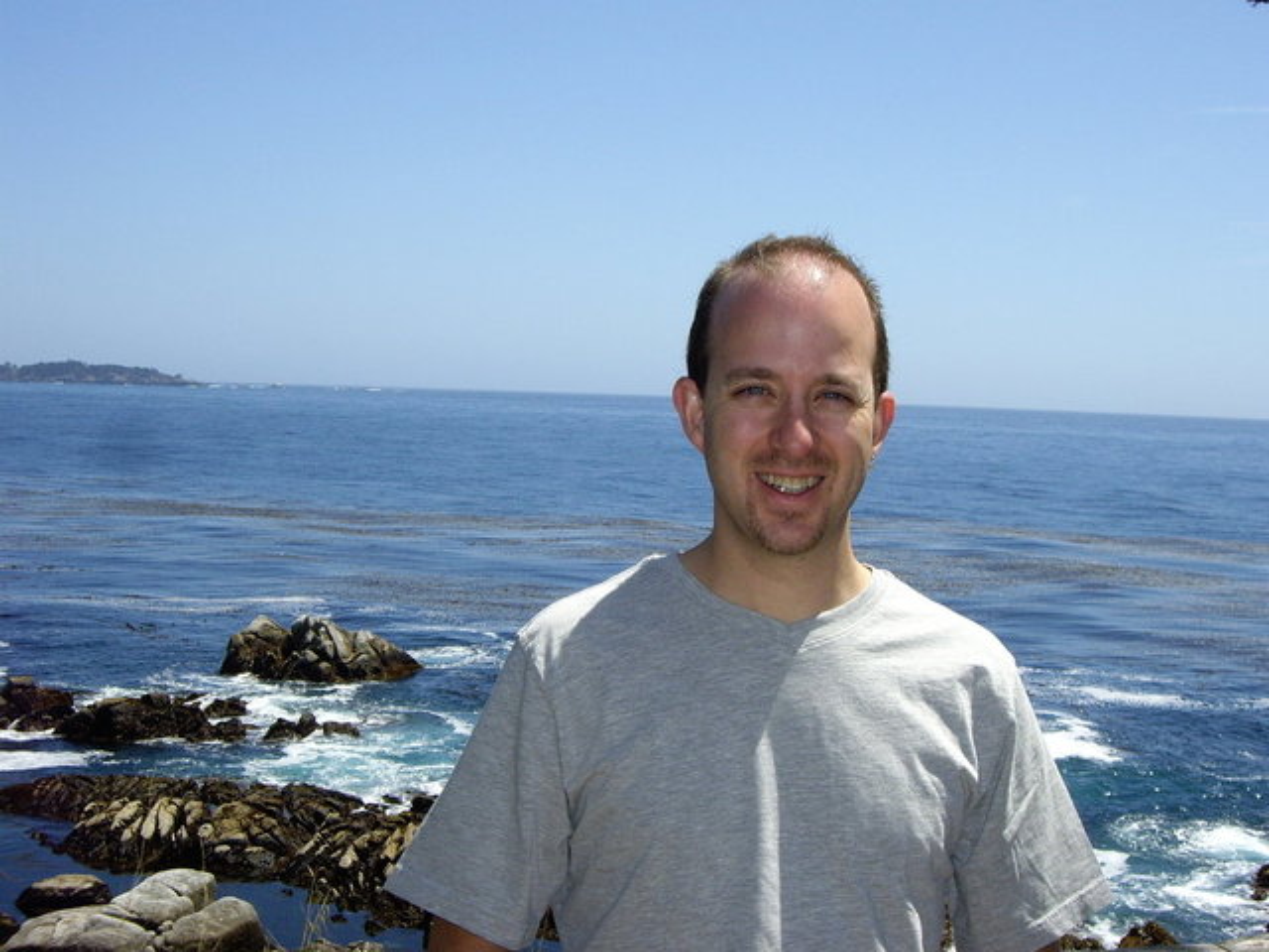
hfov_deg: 34.9
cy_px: 476
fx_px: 2016
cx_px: 634
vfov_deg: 26.6
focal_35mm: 55
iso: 100
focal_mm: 9
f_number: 5.2
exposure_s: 1/640
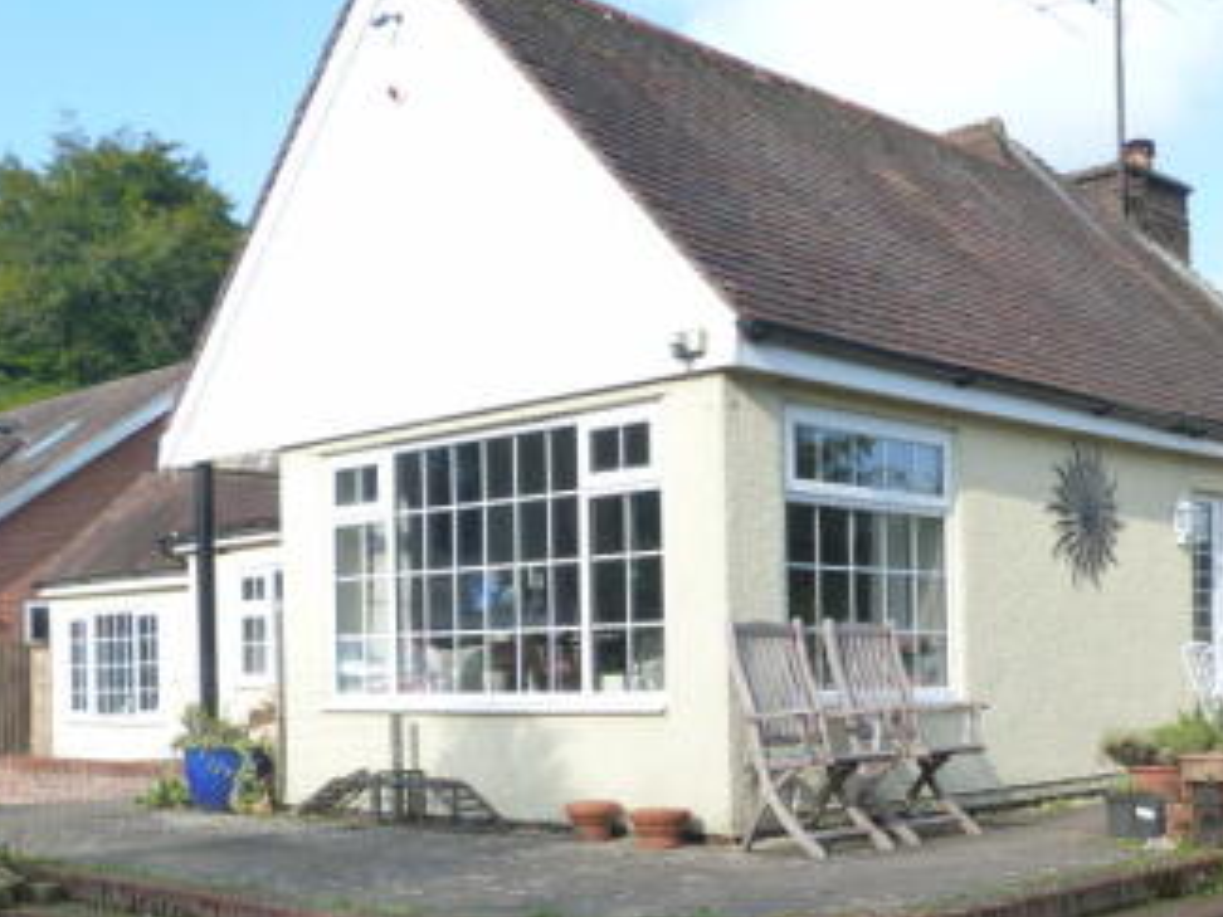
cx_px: 889
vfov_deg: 31.6
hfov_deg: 41.1
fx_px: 1590
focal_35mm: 45
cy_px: 692
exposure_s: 1/250
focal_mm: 4.5
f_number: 4
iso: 125
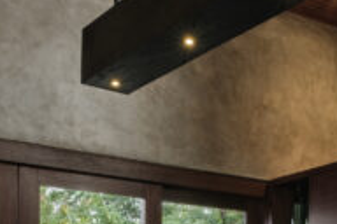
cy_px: 340
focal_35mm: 80
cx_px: 390
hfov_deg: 23.5
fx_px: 749
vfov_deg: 15.6
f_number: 9
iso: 200
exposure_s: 1/1.43
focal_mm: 10
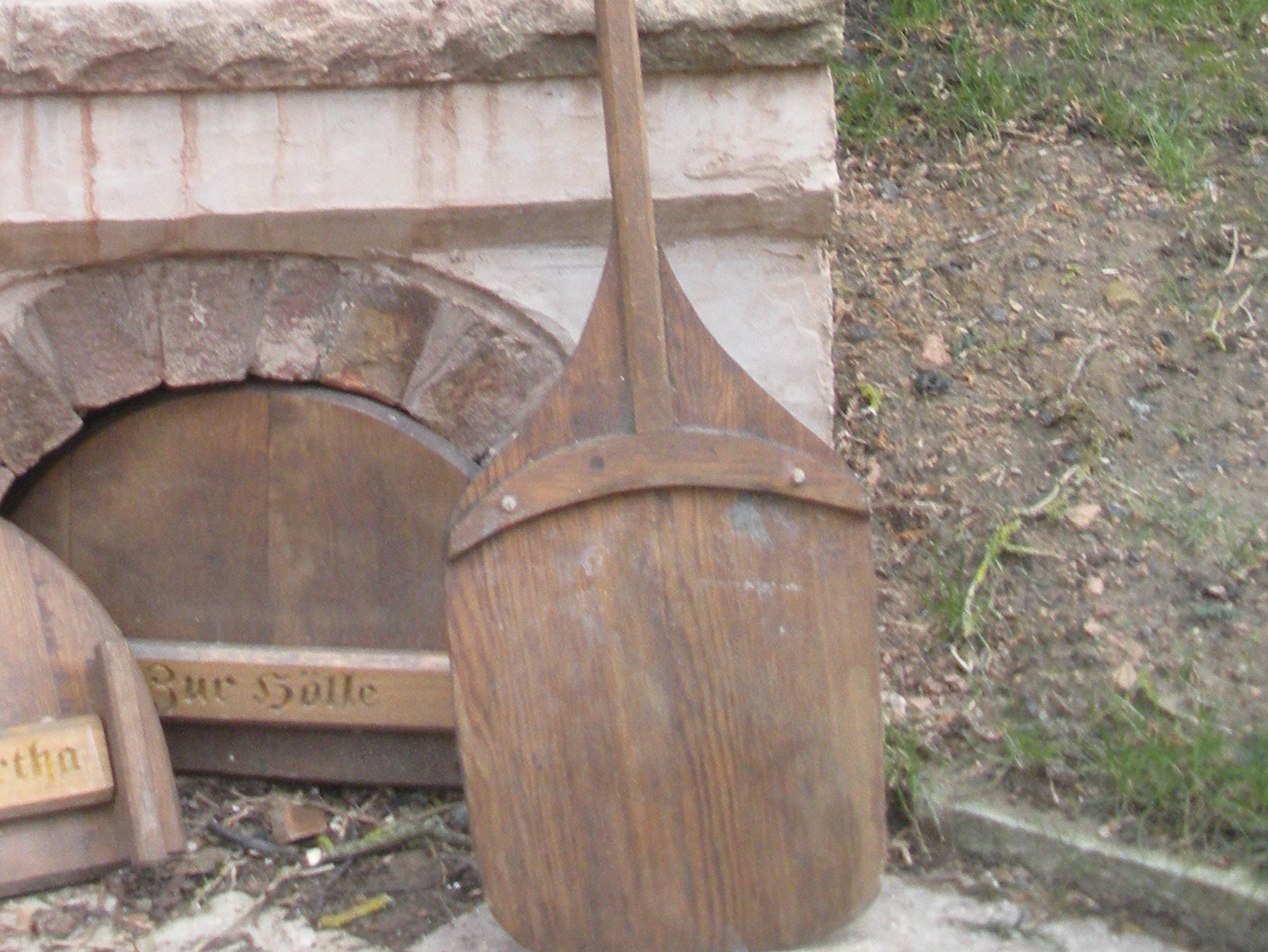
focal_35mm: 81
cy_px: -344
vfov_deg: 17.0
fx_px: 2967
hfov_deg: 23.8
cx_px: 275
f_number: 3.5
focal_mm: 6.3
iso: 168
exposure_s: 1/60
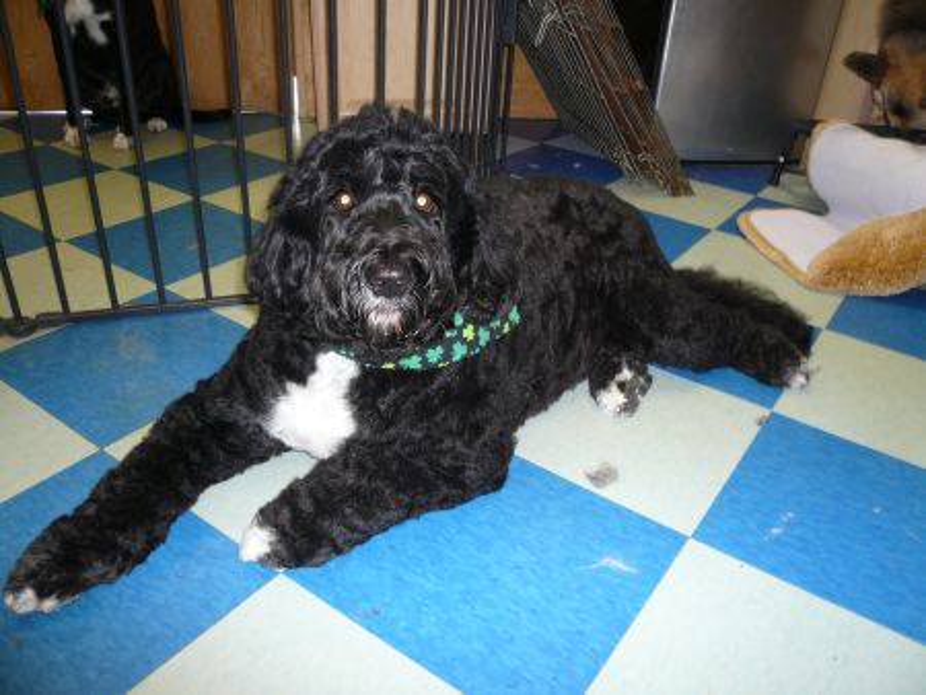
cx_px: 463
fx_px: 749
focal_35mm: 28
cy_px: 348
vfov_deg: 49.8
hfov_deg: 63.4
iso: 100
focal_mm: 4.6
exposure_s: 1/30
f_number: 2.8
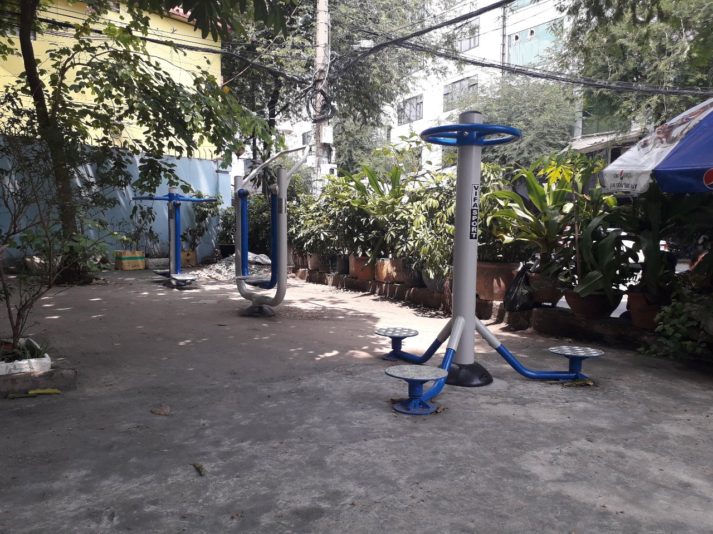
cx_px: 356
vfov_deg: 51.4
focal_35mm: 27
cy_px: 267
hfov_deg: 65.3
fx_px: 556
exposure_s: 1/272
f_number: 1.9
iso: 40
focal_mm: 3.6
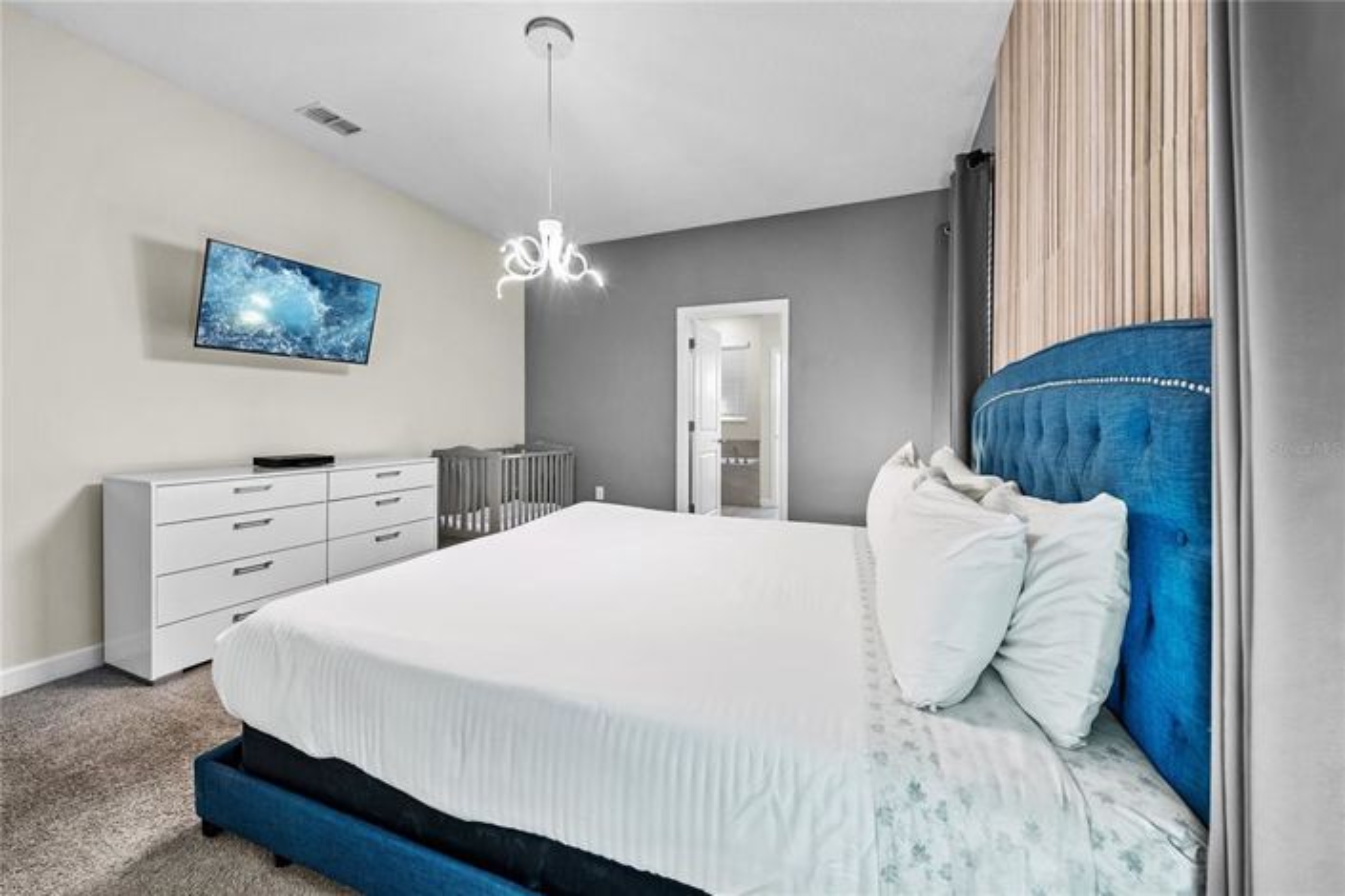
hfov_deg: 112.6
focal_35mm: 12
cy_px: 448
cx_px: 672
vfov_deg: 90.0
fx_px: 448
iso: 1000
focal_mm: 12
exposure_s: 1/6
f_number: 6.3
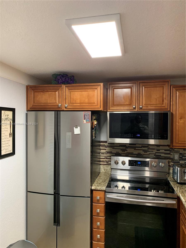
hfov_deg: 53.1
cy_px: 124
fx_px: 186
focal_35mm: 26
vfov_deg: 67.3
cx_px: 93
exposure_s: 1/60
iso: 250
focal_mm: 4.25
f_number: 1.8
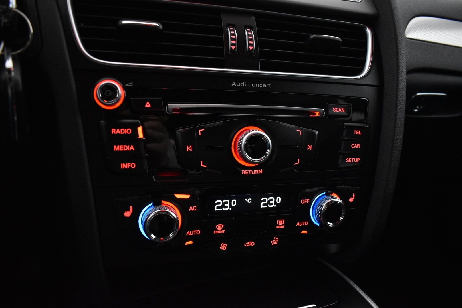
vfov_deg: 47.9
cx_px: 231
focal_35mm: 27
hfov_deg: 67.4
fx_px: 347
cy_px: 154
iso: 3200
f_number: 3.5
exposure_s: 1/40
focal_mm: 18
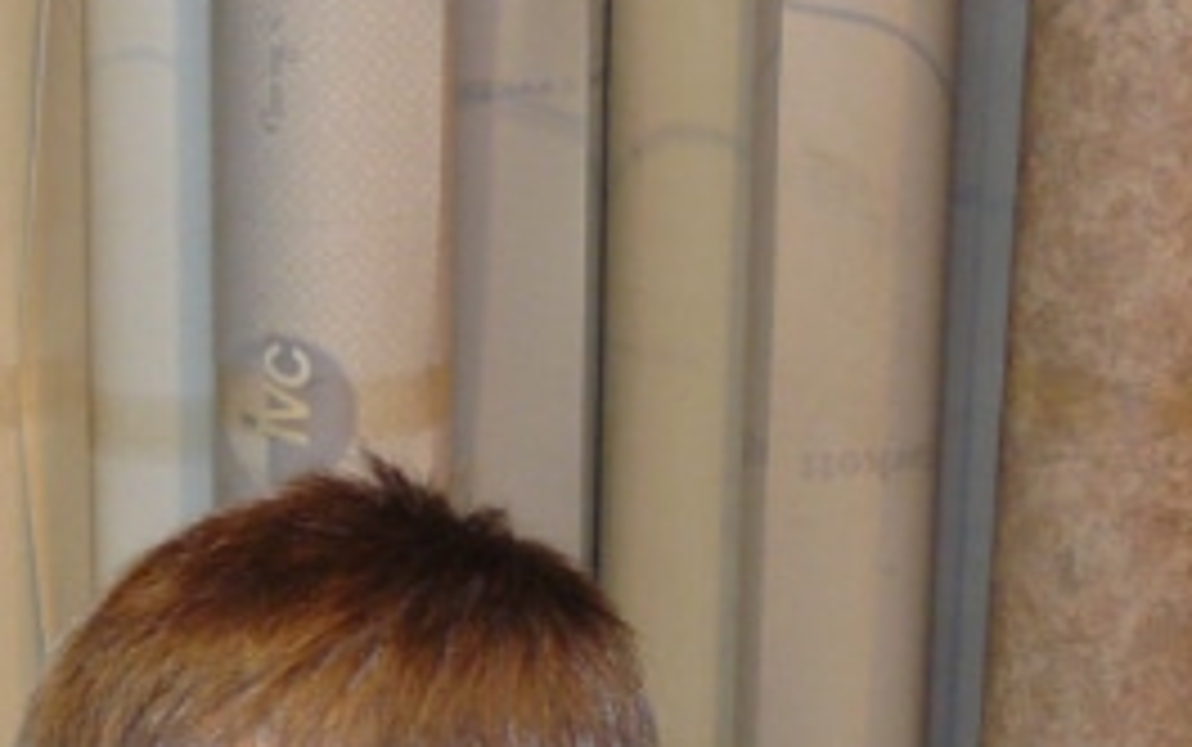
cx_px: -90
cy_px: 981
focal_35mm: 156
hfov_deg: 13.2
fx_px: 5071
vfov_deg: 8.3
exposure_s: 1/30
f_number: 2.8
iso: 200
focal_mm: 9.1
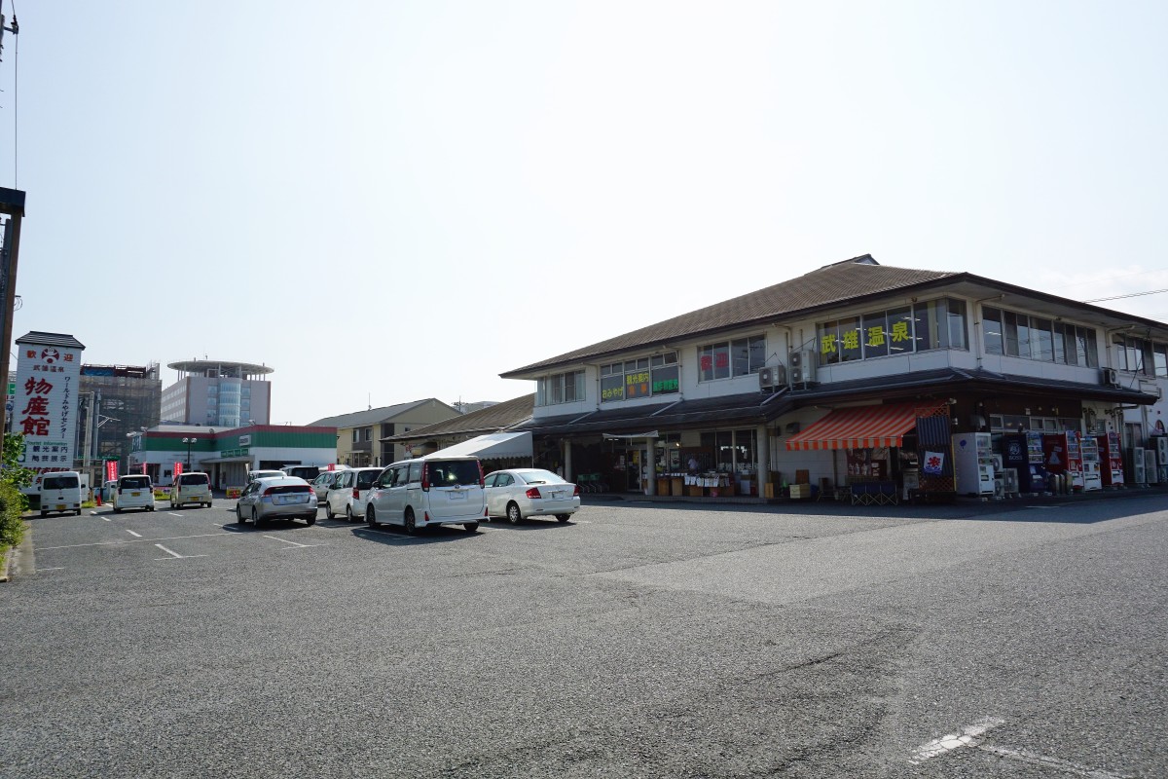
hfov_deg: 73.7
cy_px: 390
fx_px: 779
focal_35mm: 24
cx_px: 584
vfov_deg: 53.1
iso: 100
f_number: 11
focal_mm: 16
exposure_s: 1/250
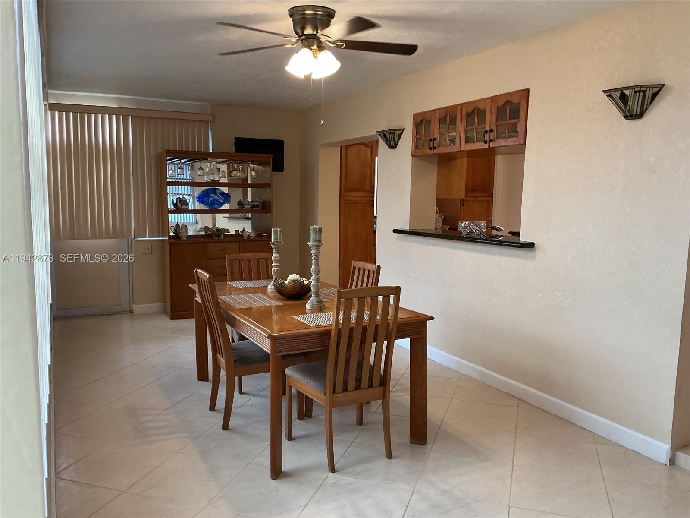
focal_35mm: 29
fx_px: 578
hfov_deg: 61.7
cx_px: 345
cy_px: 259
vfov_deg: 48.2
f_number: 1.8
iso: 100
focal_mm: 3
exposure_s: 1/60
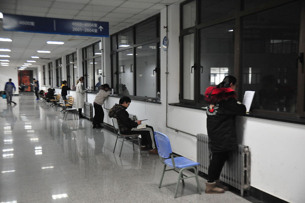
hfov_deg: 44.5
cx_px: 152
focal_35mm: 44
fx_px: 372
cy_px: 102
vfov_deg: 30.5
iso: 4000
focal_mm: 44
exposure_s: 1/80
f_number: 4.5
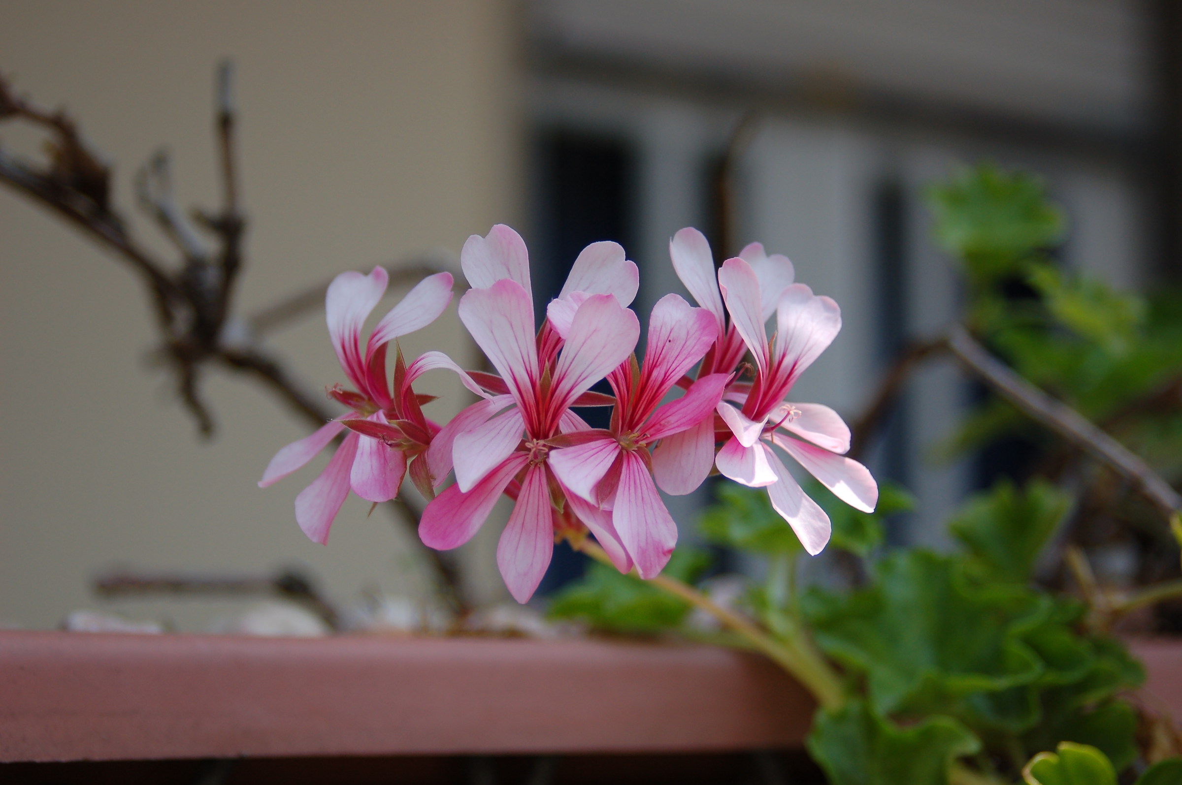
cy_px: 392
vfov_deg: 18.9
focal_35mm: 72
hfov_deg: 28.1
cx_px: 591
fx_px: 2362
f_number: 4.2
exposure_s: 1/800
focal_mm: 48
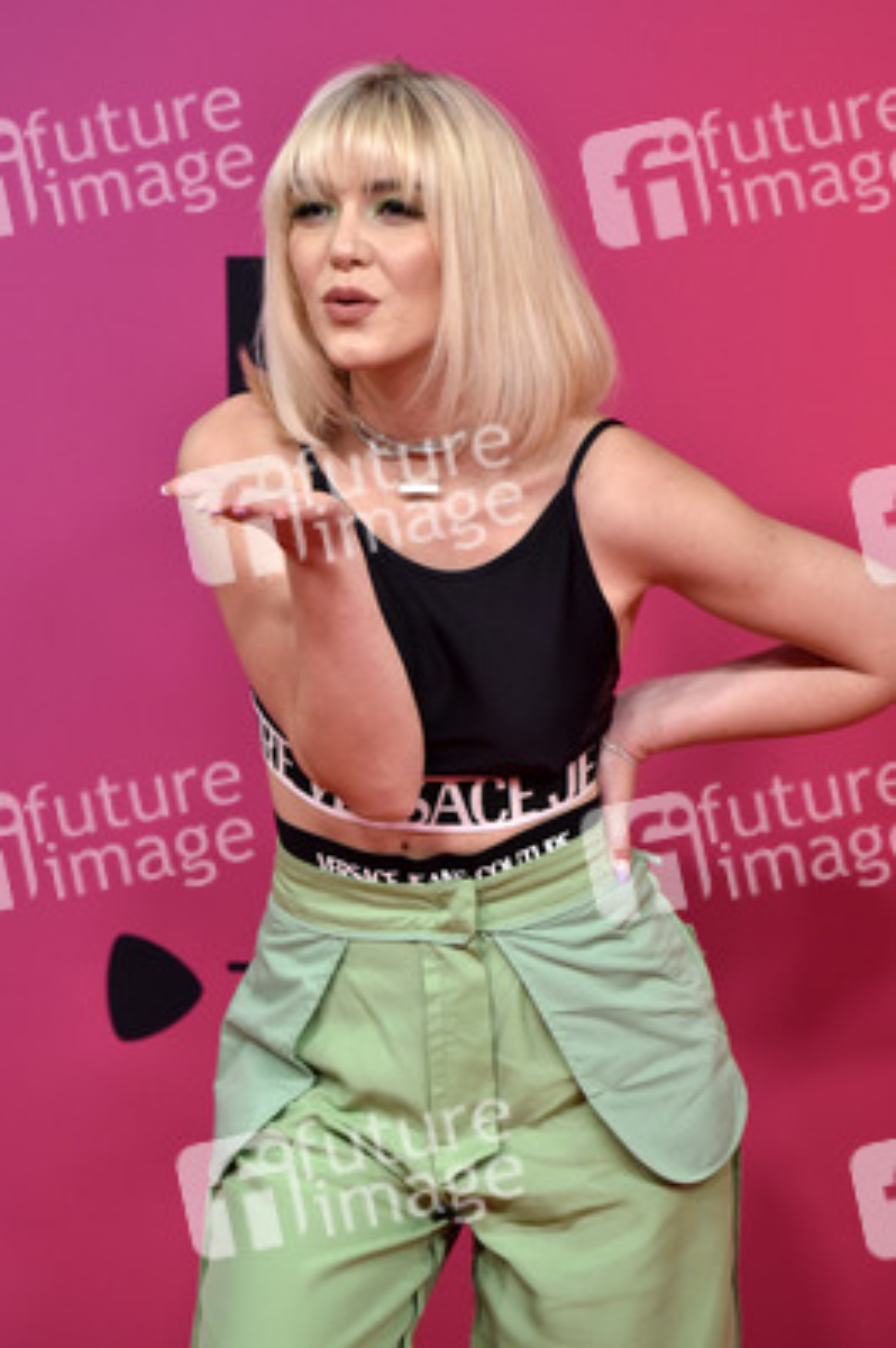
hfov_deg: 8.6
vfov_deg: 12.8
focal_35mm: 160
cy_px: 674
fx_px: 5983
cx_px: 448
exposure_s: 1/200
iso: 2000
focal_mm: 160
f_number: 5.6
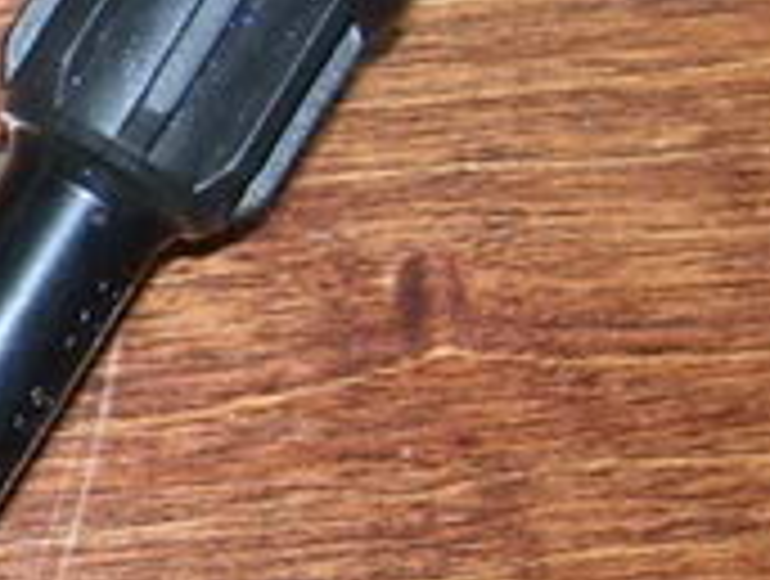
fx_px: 4793
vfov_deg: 6.9
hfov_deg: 8.5
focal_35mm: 215
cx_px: -959
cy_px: 279
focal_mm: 6
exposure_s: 1/60
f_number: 2.7
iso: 80
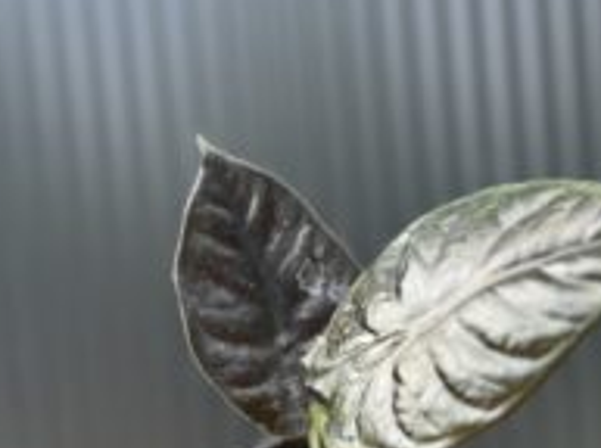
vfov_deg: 25.5
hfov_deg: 35.6
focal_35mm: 54
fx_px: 936
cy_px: 457
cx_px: 268
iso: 50
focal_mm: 5.1
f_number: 1.6
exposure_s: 1/307
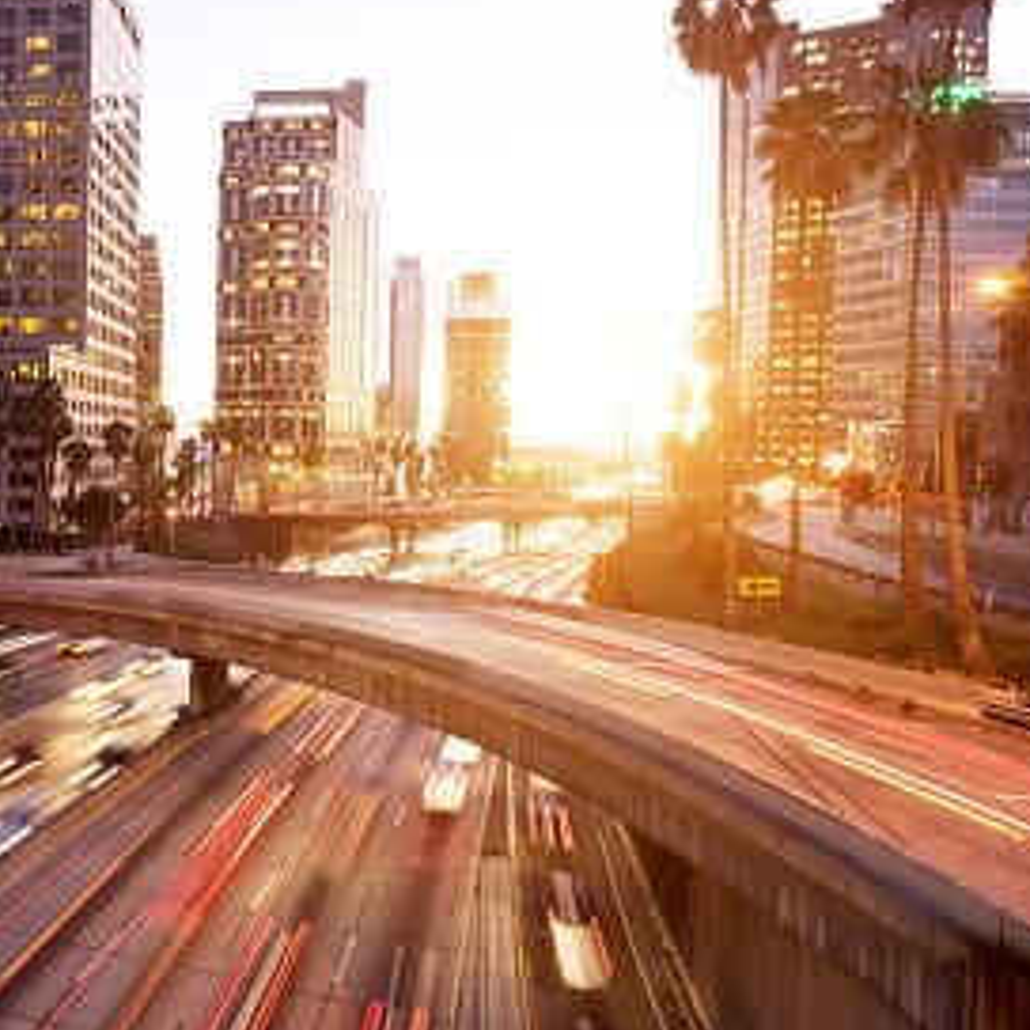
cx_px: 142
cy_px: 468
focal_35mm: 35
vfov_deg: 47.2
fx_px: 1178
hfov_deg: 43.9
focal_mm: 22
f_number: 8
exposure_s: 1.6
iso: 100
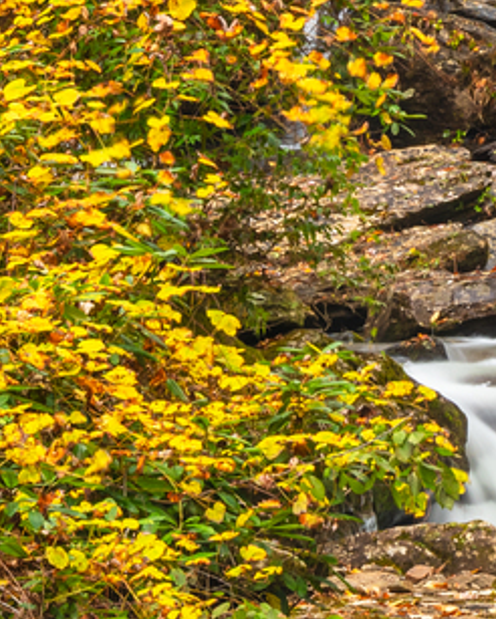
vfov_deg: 8.1
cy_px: -365
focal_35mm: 232
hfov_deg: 6.6
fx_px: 4253
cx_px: 715
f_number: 14
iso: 64
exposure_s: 4
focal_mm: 38
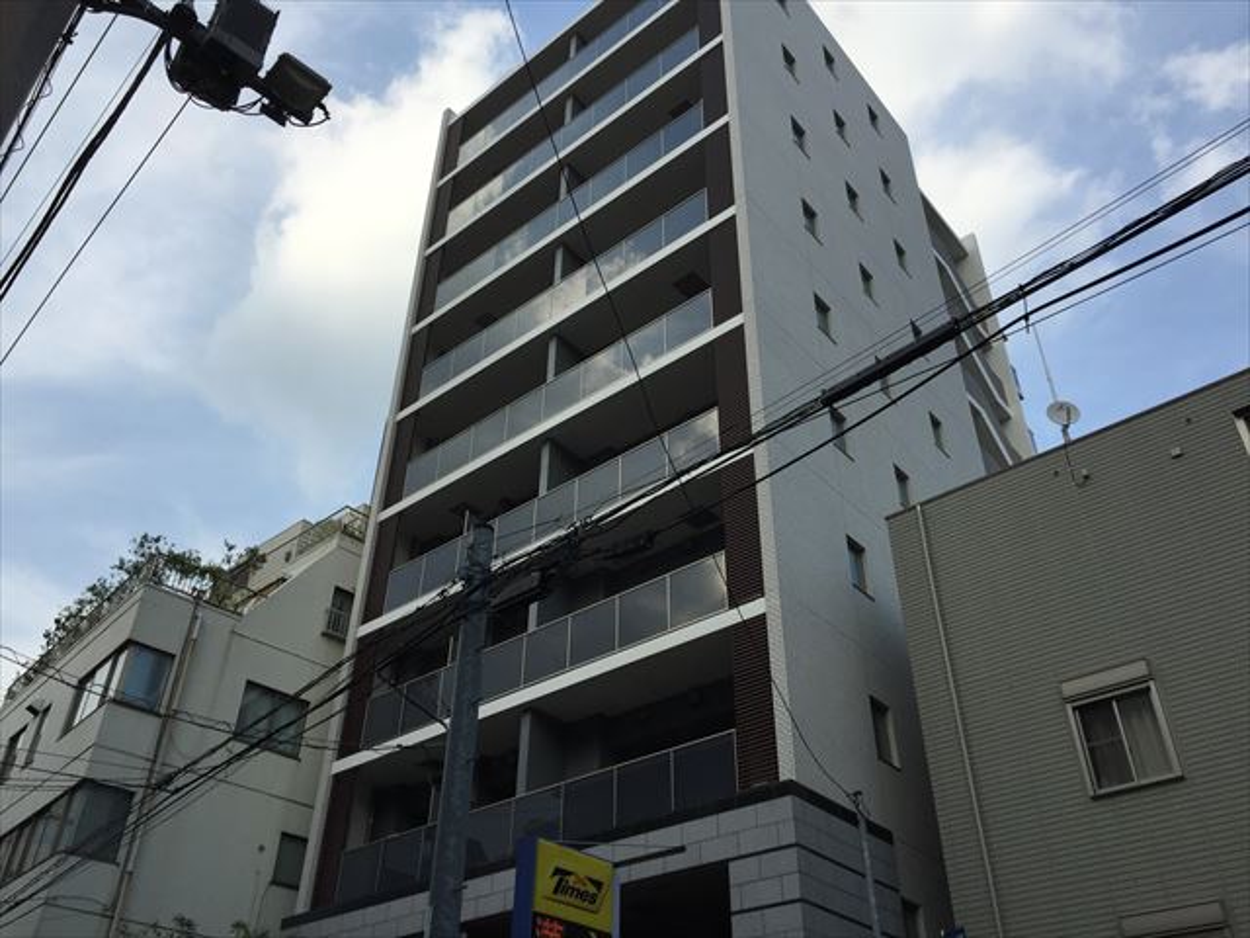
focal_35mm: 29
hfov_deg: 61.7
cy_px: 469
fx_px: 1047
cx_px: 625
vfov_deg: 48.2
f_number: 2.2
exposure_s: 1/1319
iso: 32
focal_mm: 4.15
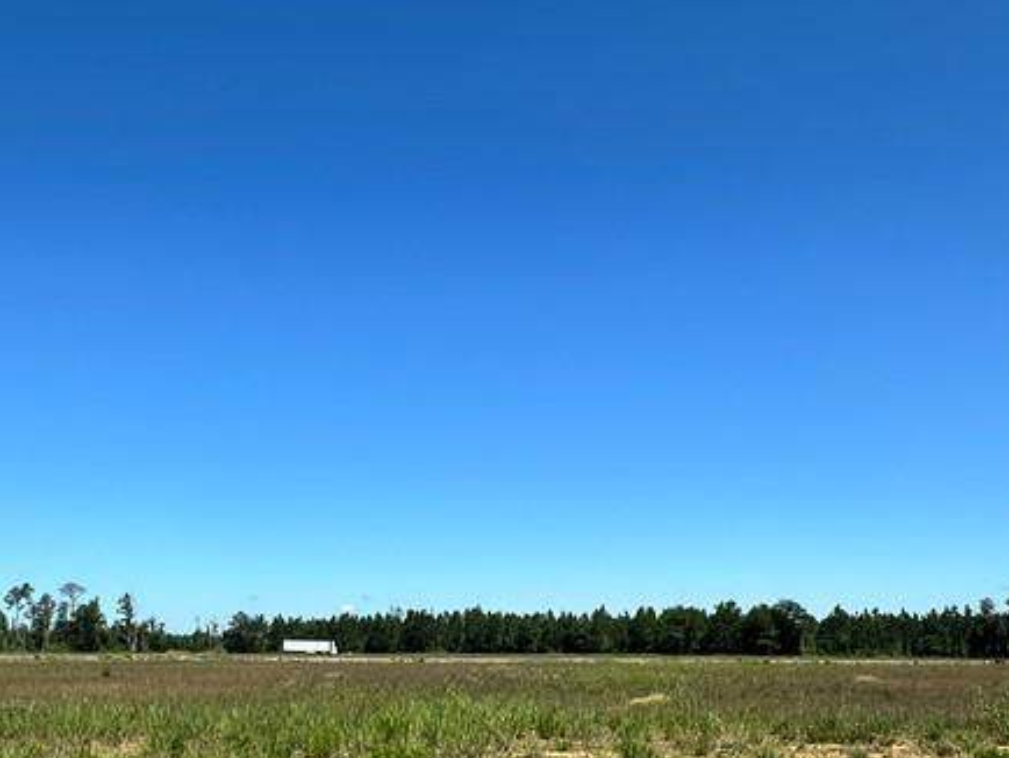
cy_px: 593
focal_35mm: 33
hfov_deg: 55.2
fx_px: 962
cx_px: 444
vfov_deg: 41.4
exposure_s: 1/2257
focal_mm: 2.22
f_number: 2.2
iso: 50
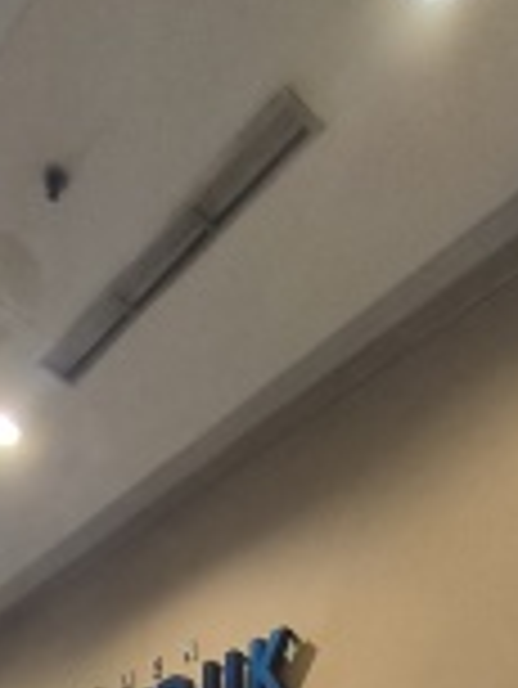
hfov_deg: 31.6
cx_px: 119
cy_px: 1007
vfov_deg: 28.7
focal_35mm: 45
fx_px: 897
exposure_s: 1/25
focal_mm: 1.91
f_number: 2.2
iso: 640
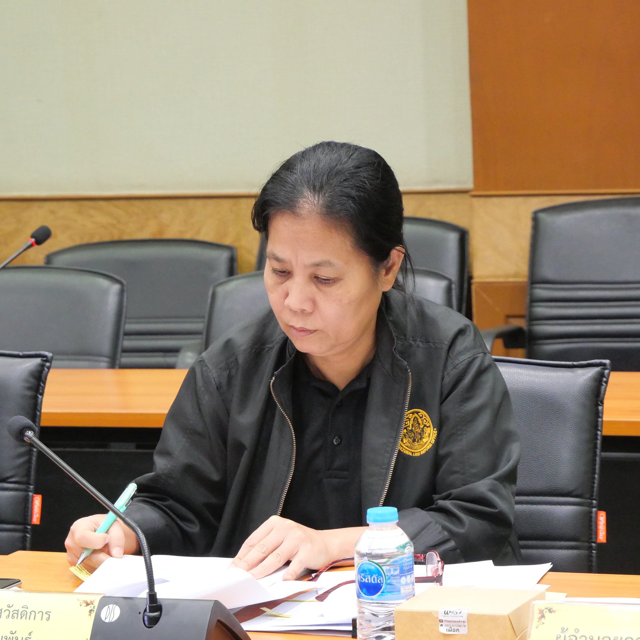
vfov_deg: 11.1
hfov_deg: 11.1
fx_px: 3305
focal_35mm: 158
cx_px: 297
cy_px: 320
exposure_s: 1/40
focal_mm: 60
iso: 3200
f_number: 5.6
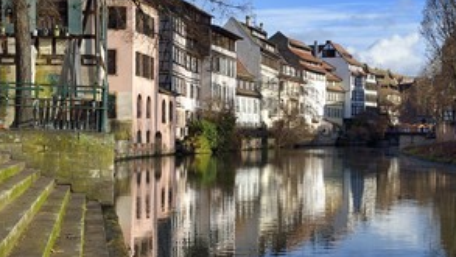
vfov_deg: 17.5
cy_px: 134
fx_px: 835
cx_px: 265
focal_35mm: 69
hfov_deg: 30.5
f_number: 9
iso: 200
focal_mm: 46
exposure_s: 1/500
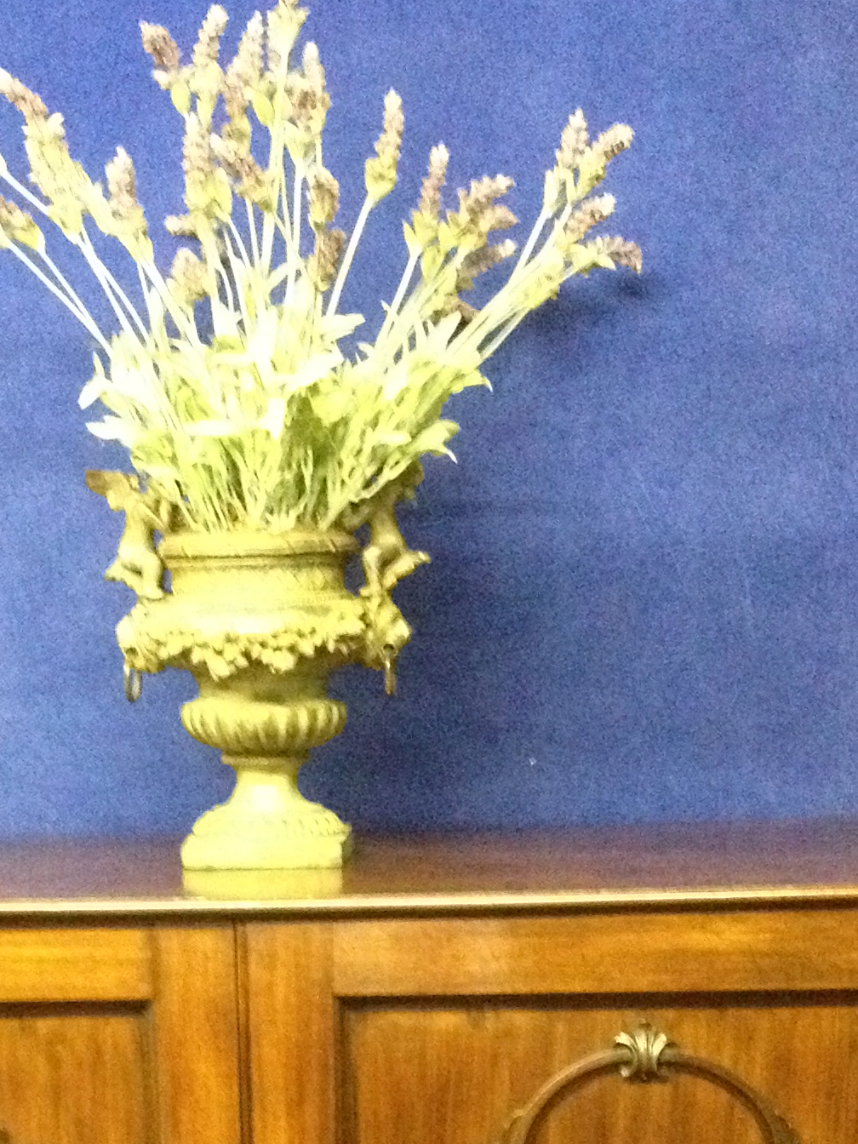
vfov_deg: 21.6
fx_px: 2809
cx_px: 252
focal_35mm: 85
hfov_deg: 17.3
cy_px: 1304
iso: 800
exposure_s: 1/15
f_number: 2.4
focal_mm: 4.28
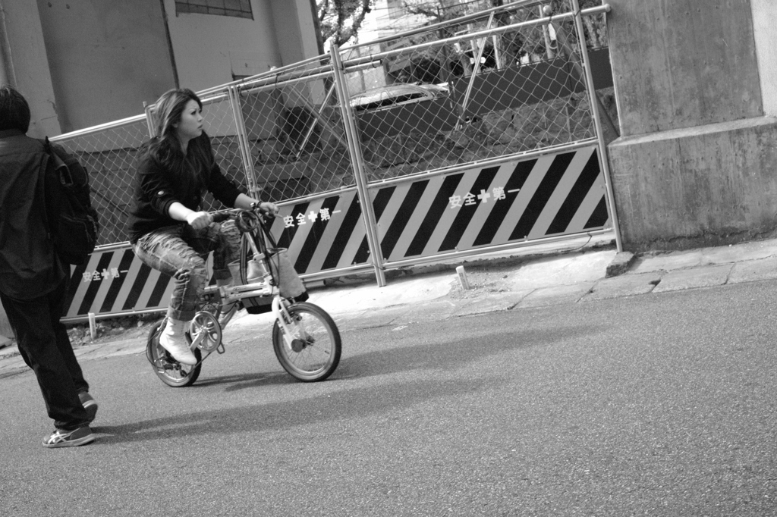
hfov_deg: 47.4
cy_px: 258
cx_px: 388
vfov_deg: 32.6
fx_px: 885
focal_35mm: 41
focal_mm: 24.2
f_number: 7.1
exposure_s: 1/320
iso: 800
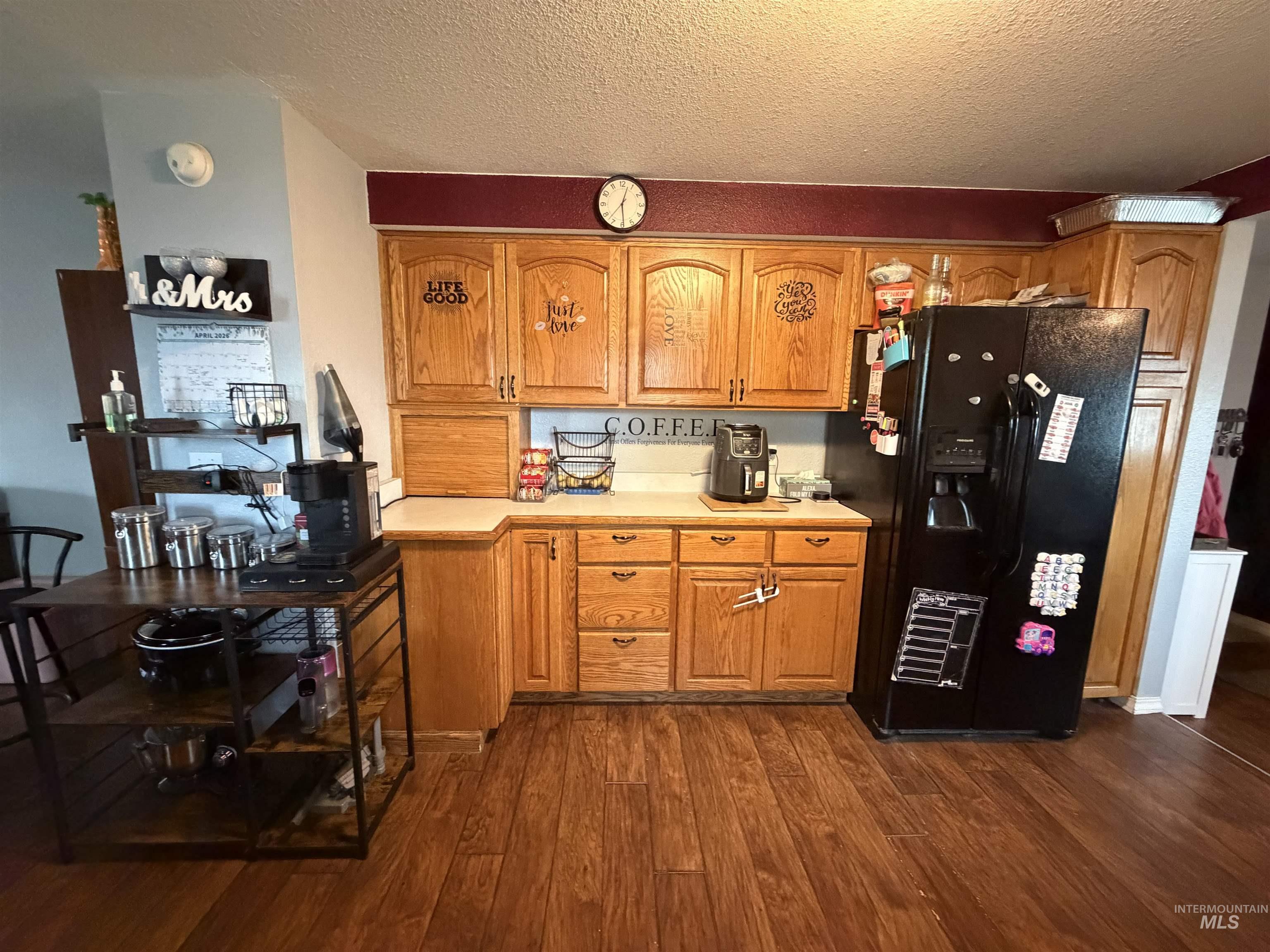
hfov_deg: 102.1
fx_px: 514
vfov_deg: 85.7
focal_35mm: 14
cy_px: 476
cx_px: 635
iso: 1250
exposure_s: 1/60
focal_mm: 2.22
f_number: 2.2
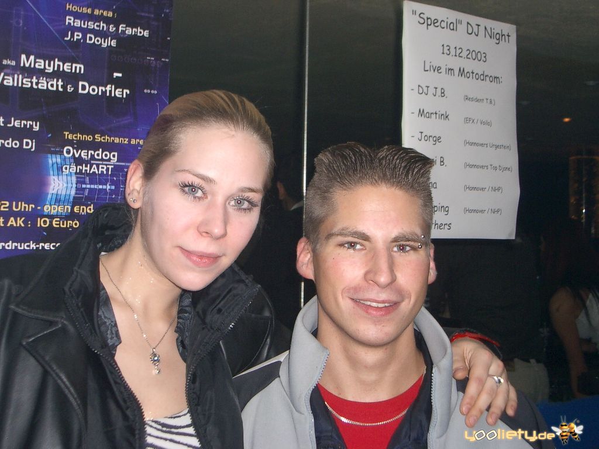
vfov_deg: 29.7
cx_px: 300
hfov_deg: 38.9
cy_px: 224
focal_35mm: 49
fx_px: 848
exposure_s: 1/40
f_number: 3.1
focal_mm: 8.2
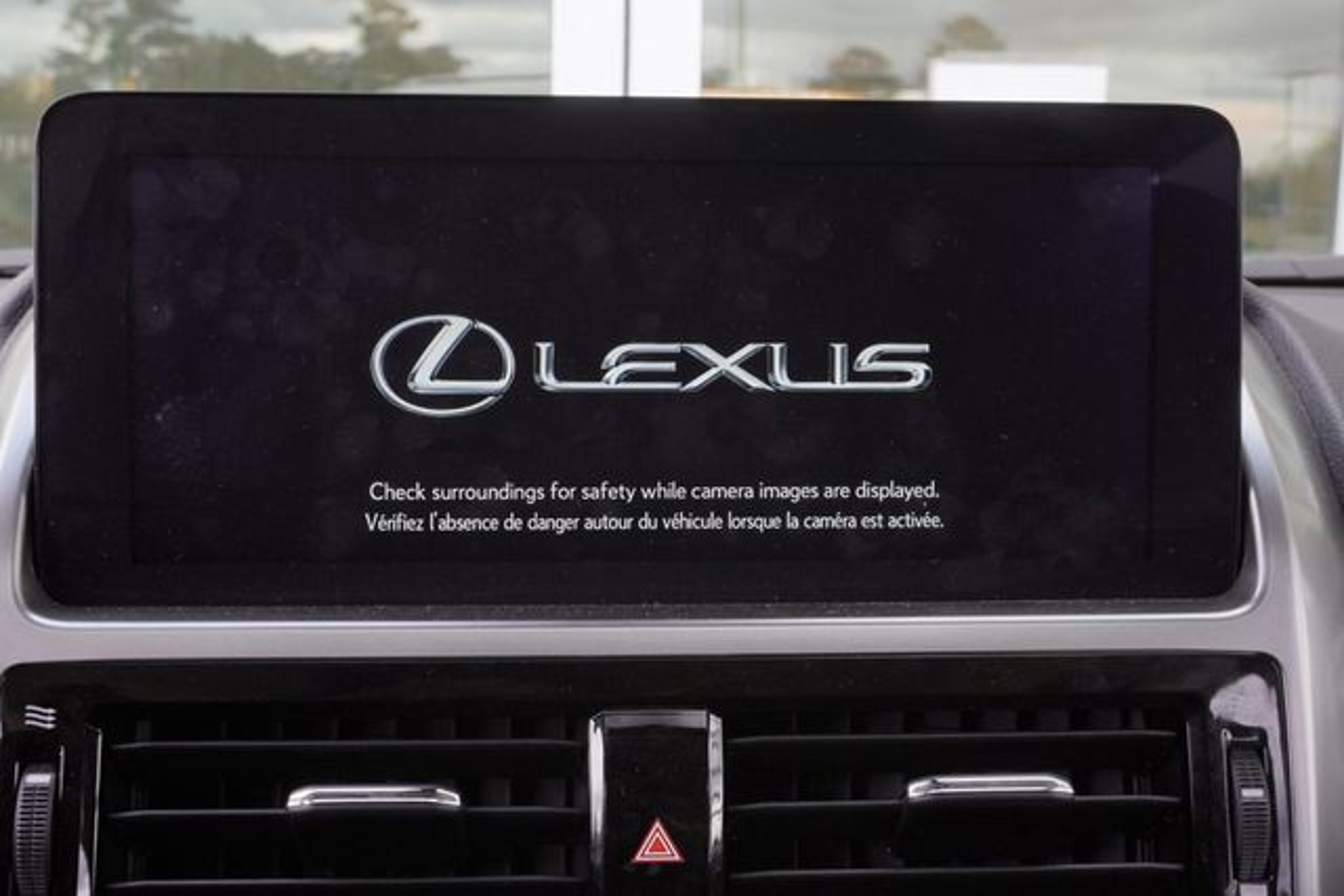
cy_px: 448
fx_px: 1568
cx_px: 672
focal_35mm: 42
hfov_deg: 46.4
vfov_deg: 31.9
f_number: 13
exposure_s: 1/15
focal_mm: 28
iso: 160
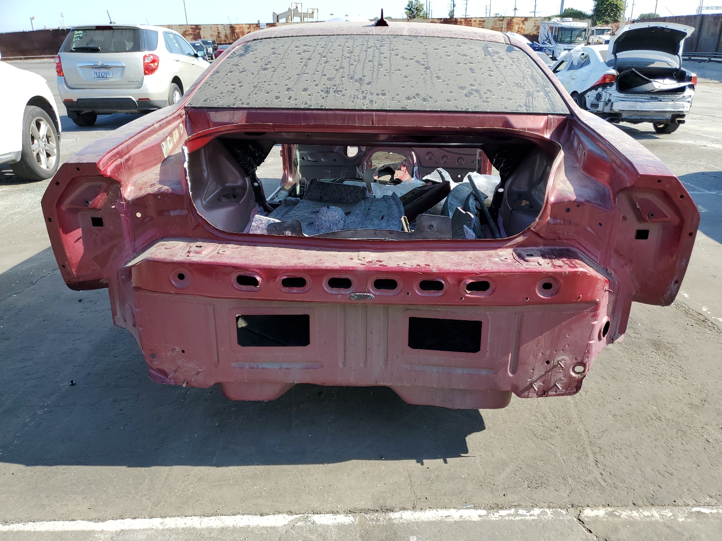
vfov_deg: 53.1
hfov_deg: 67.3
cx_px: 361
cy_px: 270
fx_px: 542
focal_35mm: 26
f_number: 1.5
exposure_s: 1/1111
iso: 50
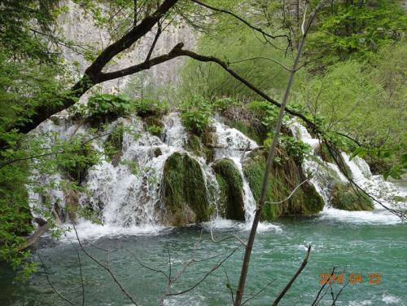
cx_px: 204
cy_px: 153
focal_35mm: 41
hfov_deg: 45.8
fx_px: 482
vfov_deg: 35.1
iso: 250
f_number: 4
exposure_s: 1/250
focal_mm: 7.05
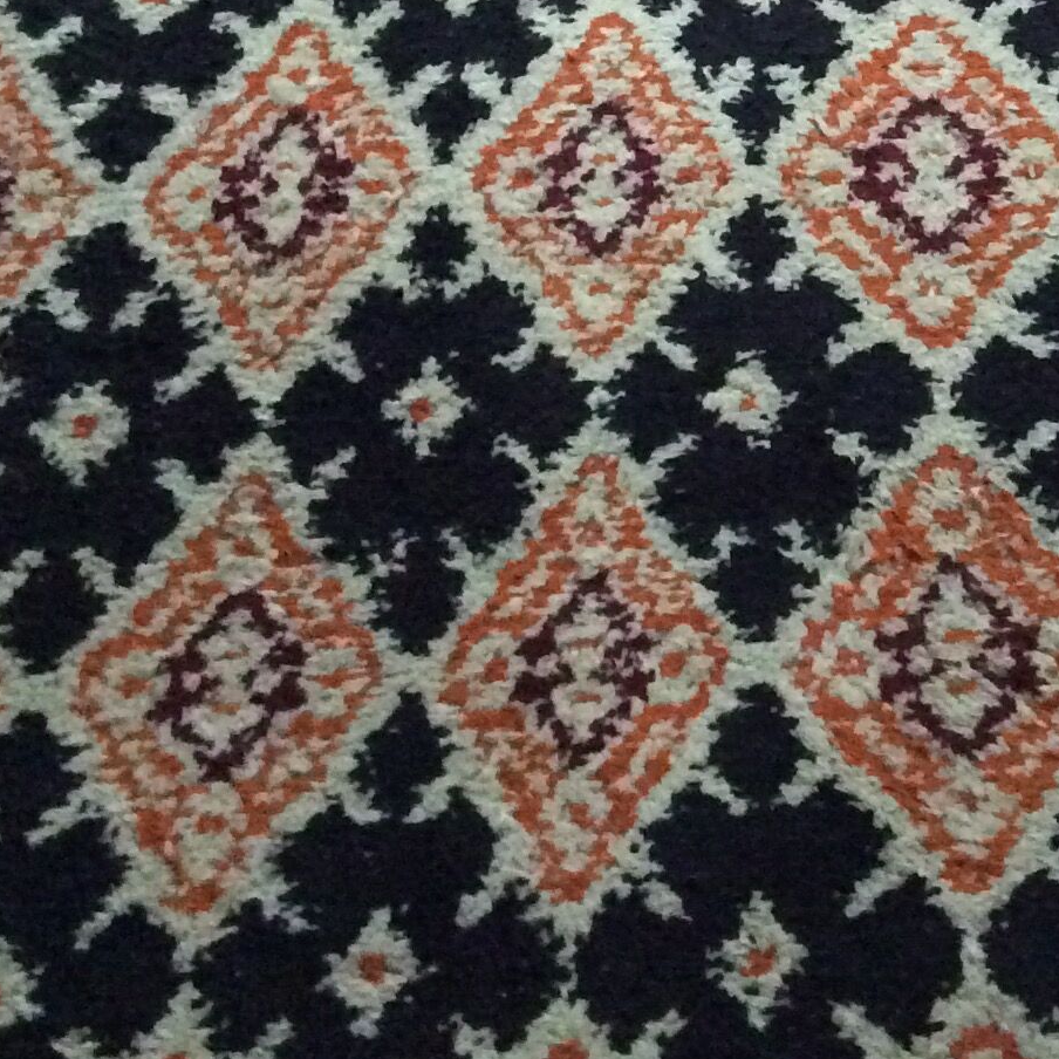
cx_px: 952
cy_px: 185
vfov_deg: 21.1
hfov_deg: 20.9
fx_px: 2804
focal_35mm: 81
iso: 640
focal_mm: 3.3
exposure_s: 1/17
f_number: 2.4
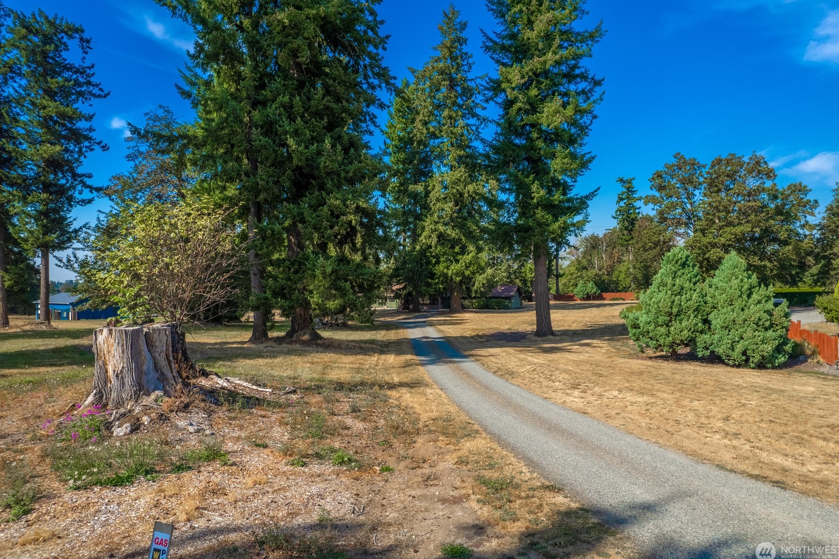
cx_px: 418
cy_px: 284
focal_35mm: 23
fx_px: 536
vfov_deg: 55.1
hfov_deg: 76.1
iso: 100
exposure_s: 1/2500
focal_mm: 8.38
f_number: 2.8
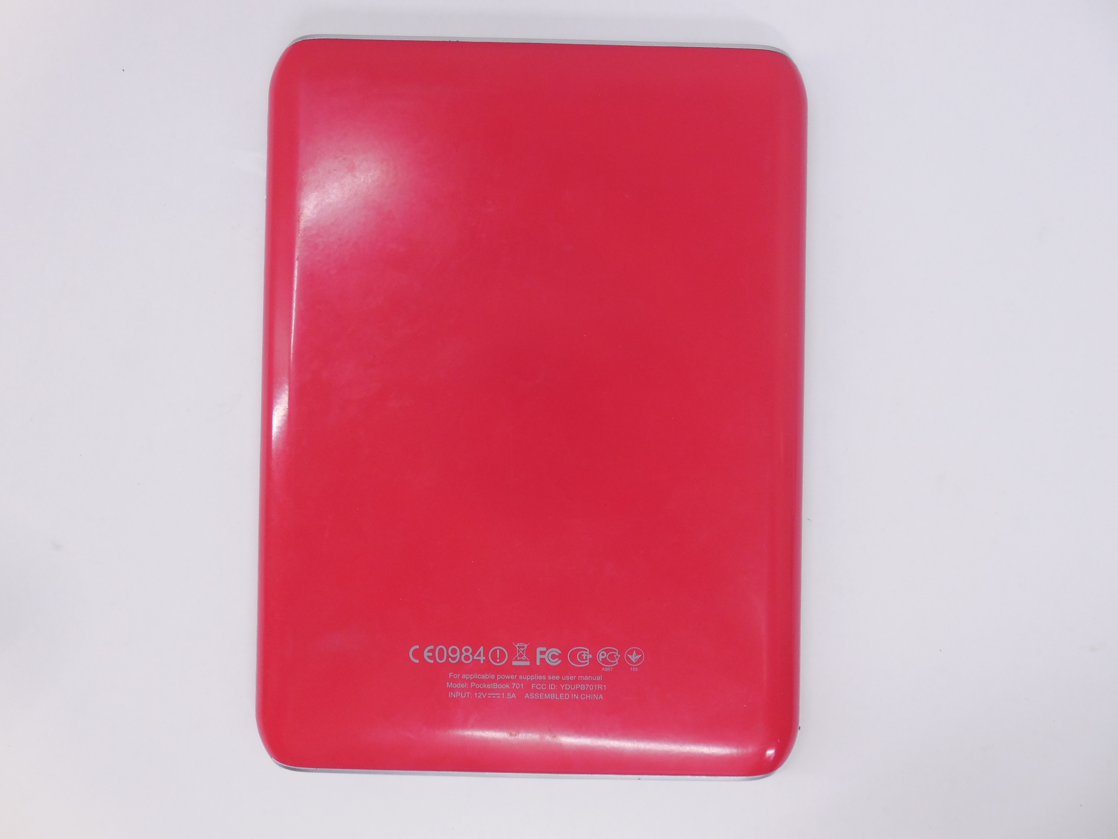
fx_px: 840
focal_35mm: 26
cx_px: 559
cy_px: 420
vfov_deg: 53.1
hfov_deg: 67.3
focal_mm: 4.6
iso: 140
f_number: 3.5
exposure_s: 1/30
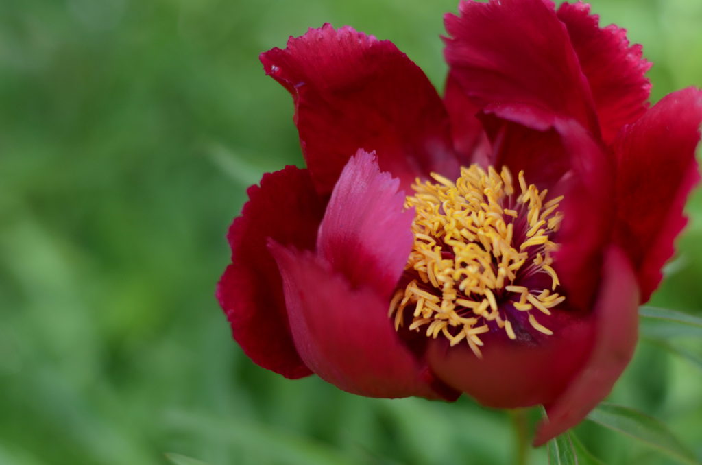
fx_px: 1459
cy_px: 232
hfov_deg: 27.0
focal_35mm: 75
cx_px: 351
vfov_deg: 18.1
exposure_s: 1/2500
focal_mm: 50
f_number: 2.2
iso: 400
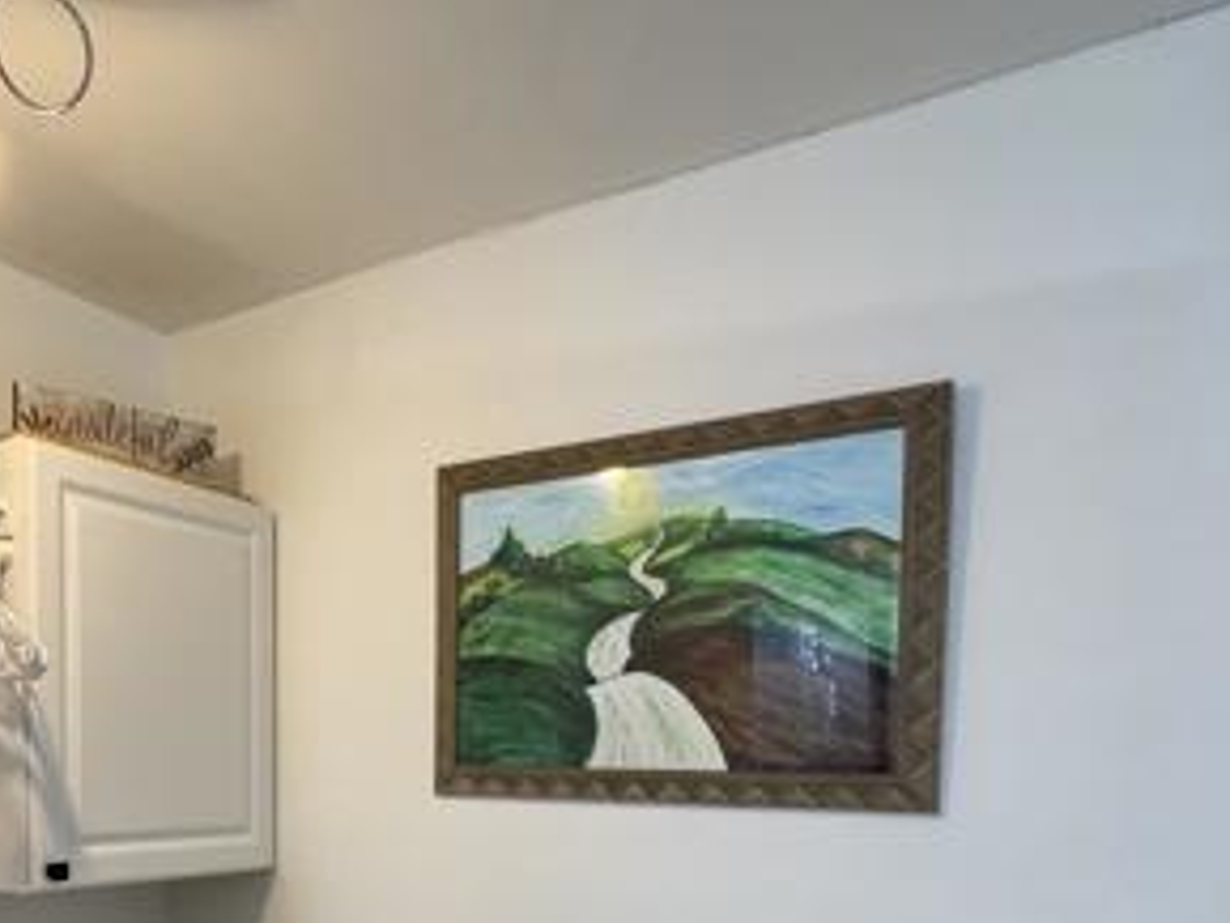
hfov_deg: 56.8
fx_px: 1102
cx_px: 387
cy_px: 812
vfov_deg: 42.1
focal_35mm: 31
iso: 250
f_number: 2.2
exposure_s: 1/120
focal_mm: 2.22
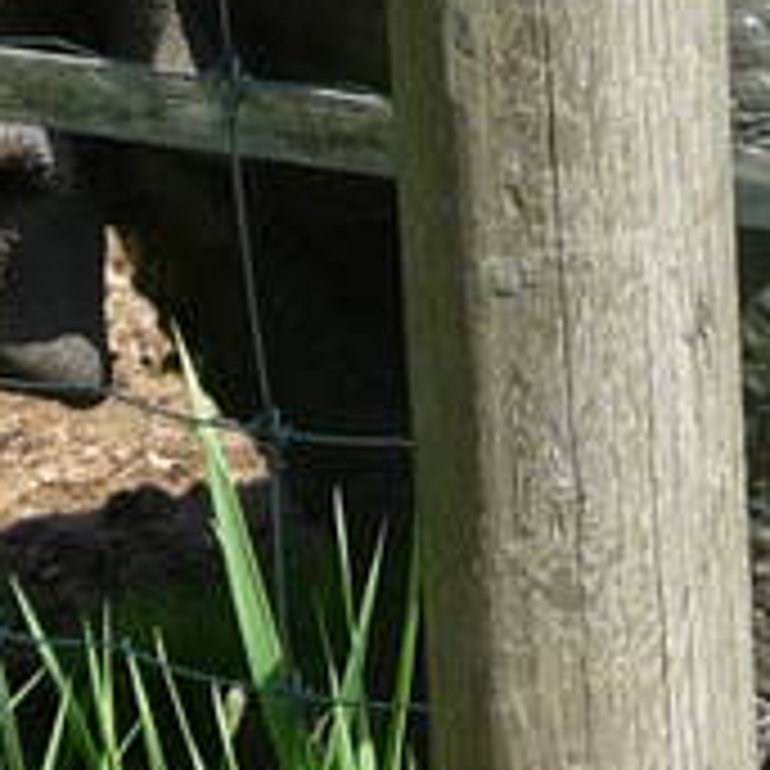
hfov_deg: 6.2
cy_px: -135
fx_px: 7072
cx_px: 455
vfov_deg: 6.2
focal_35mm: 281
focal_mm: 5.6
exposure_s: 1/400
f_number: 3.6
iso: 100
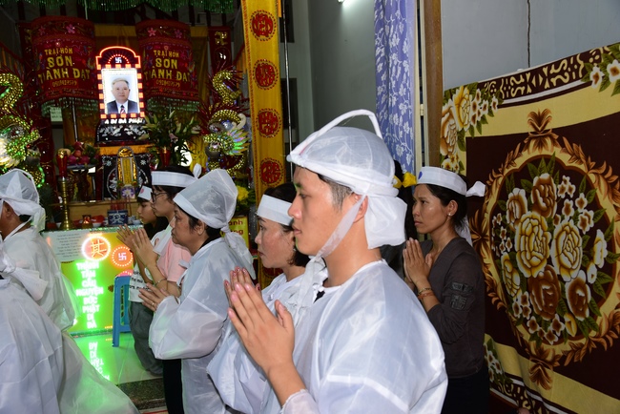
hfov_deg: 58.7
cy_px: 207
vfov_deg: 41.2
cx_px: 310
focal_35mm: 32
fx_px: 551
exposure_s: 1/50
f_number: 5.6
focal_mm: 32
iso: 500
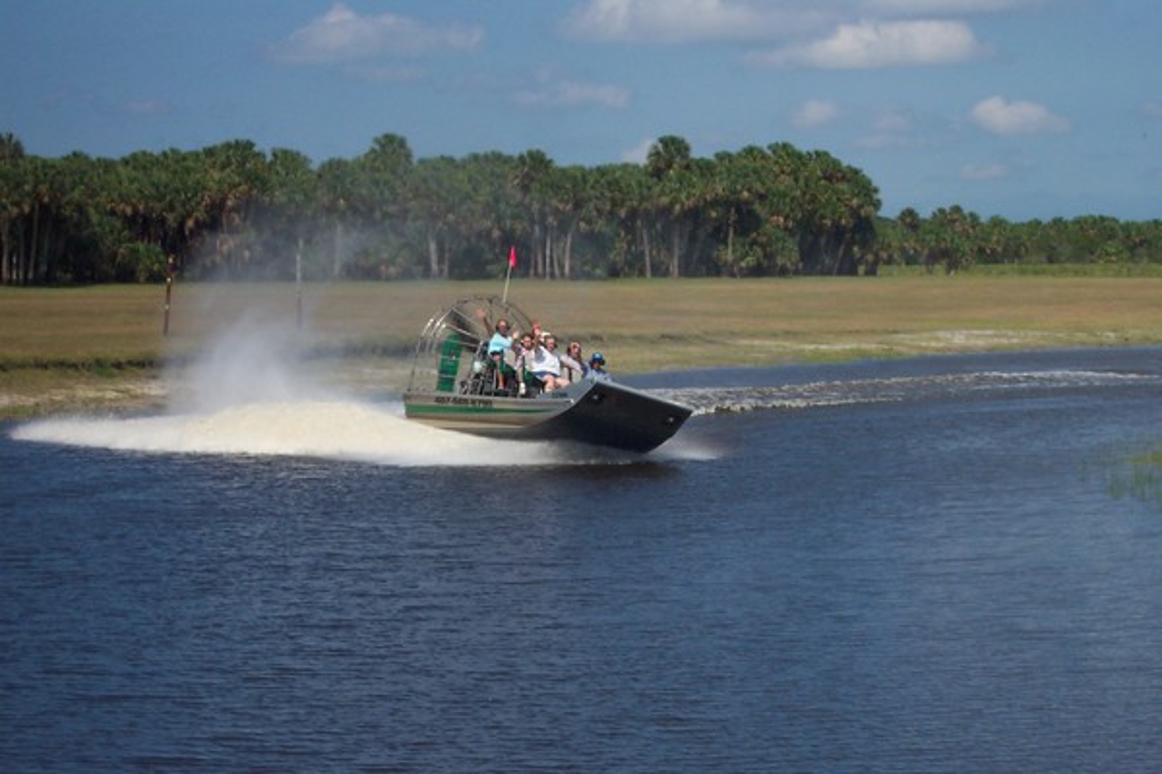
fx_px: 3679
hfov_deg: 17.9
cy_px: 387
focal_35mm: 114
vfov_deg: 12.0
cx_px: 581
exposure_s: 1/500
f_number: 8
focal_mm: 24
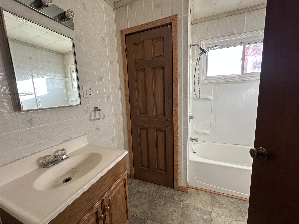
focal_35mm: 14
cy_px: 112
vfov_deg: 85.7
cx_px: 150
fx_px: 121
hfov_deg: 102.1
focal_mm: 2.22
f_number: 2.2
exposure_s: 1/99
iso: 100
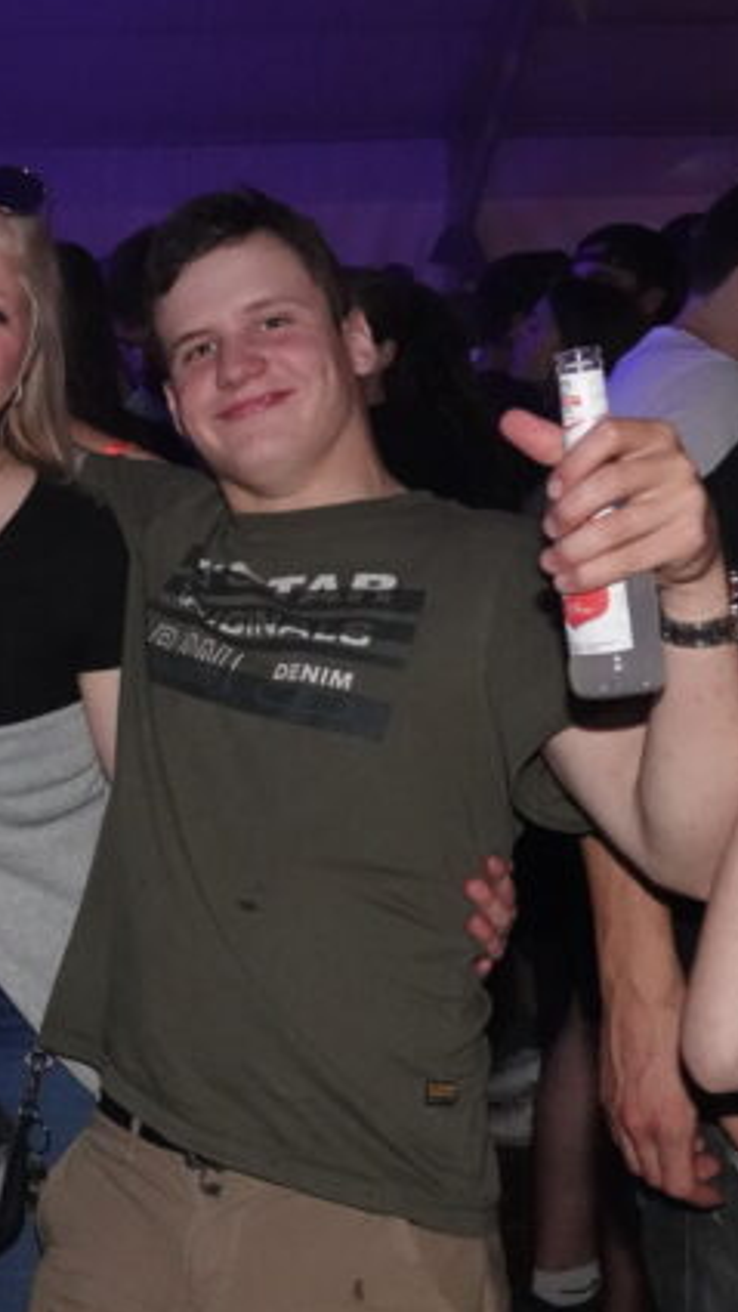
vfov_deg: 42.9
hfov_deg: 22.4
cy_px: 659
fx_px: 1670
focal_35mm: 48
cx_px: -213
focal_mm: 11.03
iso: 2500
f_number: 2.8
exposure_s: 1/125
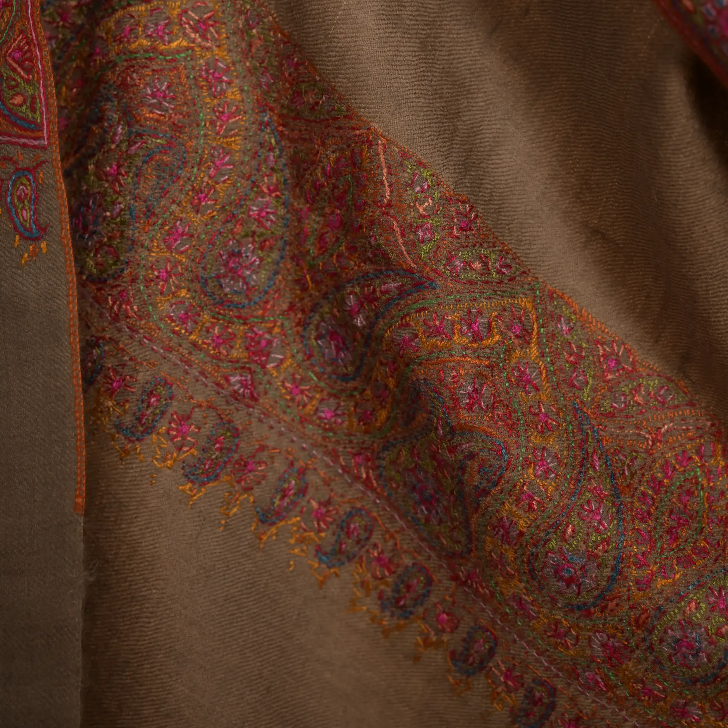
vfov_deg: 18.1
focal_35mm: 96
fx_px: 2284
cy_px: 247
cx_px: 365
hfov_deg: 18.1
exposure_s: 1/200
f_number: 6.3
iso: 125
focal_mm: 75
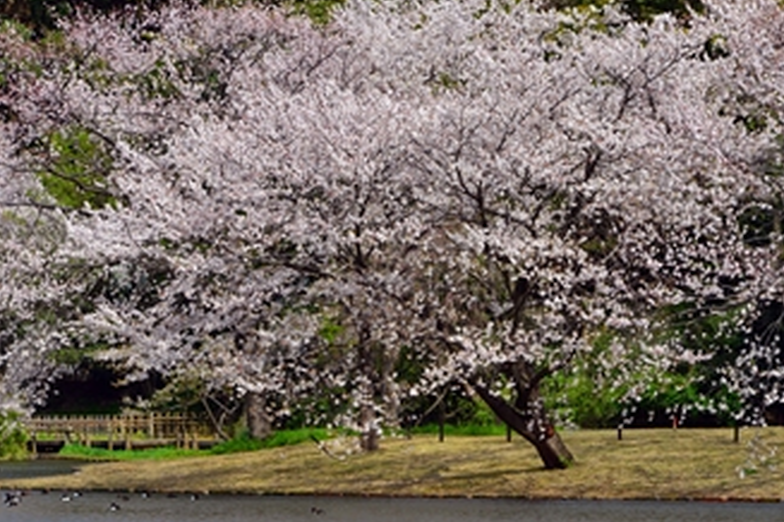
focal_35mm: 208
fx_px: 4529
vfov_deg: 6.6
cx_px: 444
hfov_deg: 9.9
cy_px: 267
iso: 400
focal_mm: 170
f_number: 10
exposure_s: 1/400
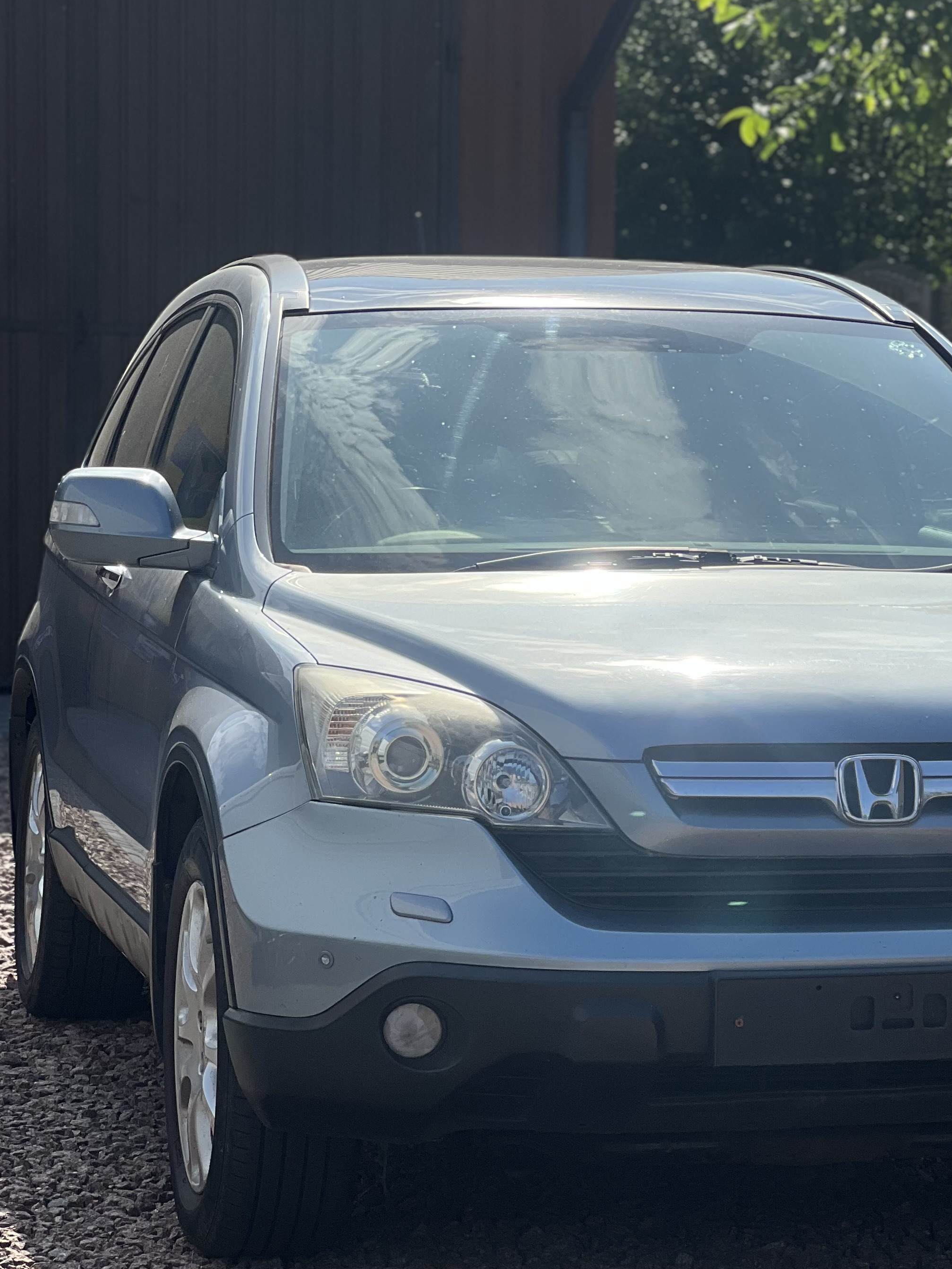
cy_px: 763
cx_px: 671
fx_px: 4254
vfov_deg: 17.0
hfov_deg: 12.7
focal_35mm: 116
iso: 32
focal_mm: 9
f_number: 2.8
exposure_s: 1/827
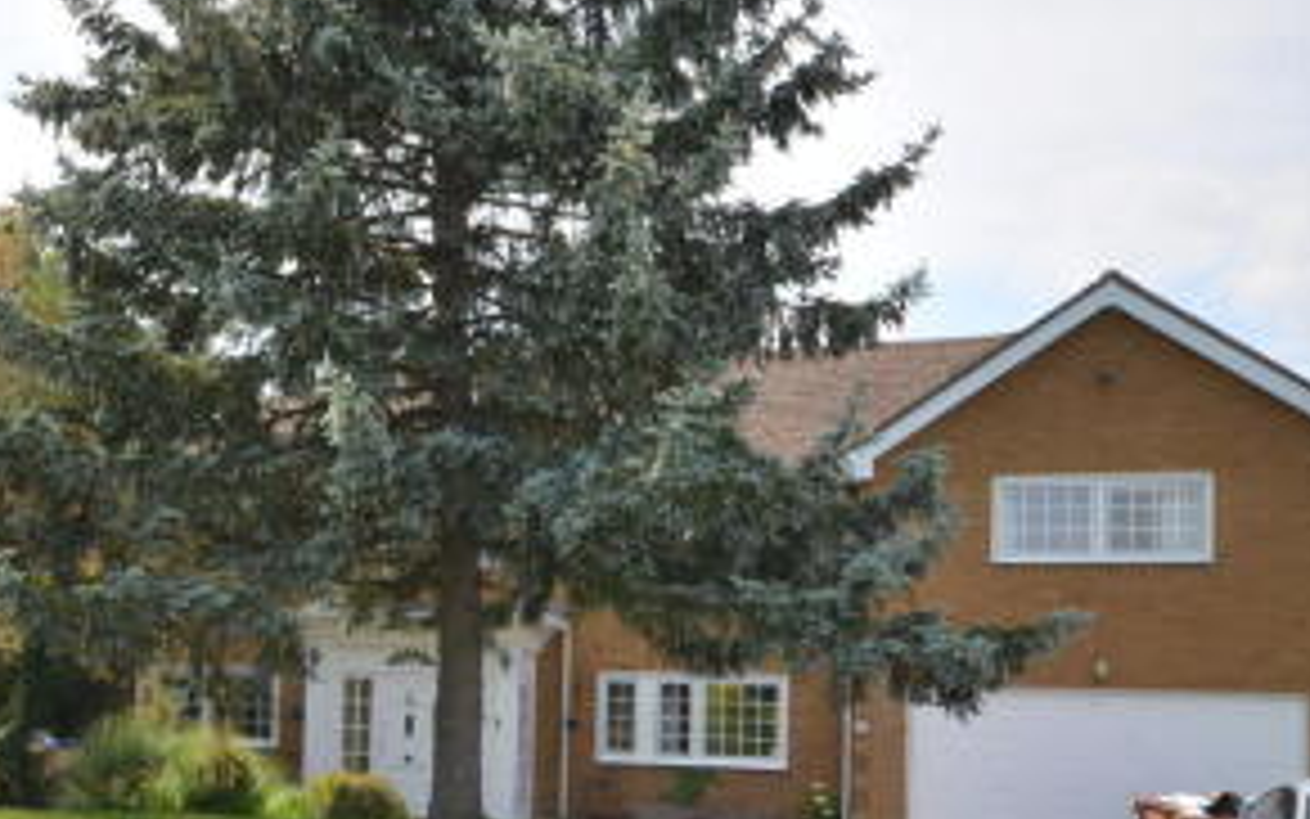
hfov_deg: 42.9
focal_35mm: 45
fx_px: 1607
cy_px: 641
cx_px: 324
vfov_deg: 28.1
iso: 125
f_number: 8
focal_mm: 18
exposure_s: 1/250
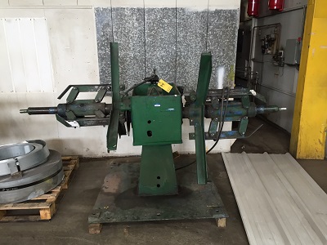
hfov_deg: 61.7
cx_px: 164
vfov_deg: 48.2
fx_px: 274
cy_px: 122
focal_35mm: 29
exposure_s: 1/30
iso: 64
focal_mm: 4.15
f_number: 2.2
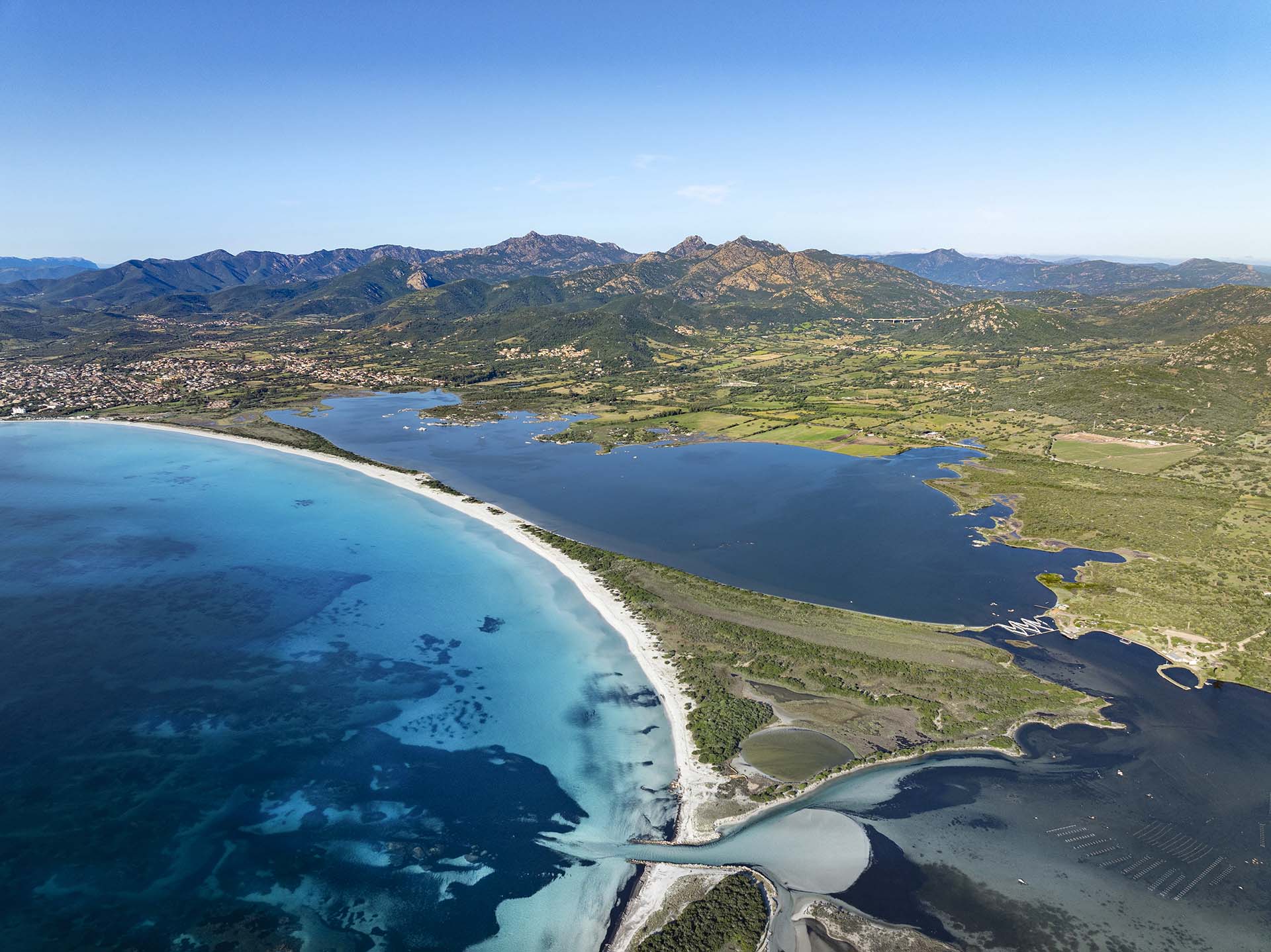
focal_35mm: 24
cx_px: 636
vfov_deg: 56.8
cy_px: 476
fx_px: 881
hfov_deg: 71.6
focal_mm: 12.29
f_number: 4
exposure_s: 1/800
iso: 100
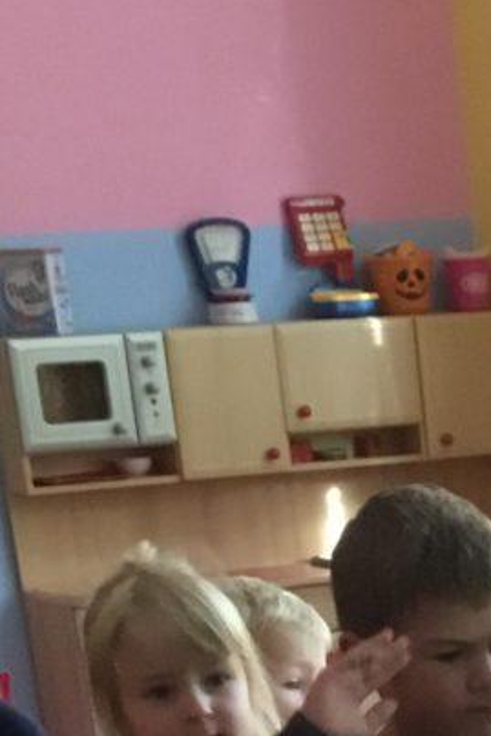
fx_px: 2616
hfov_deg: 10.0
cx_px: 935
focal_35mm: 128
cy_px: 1423
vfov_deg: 13.8
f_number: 2.4
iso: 200
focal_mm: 3.3
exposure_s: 1/33
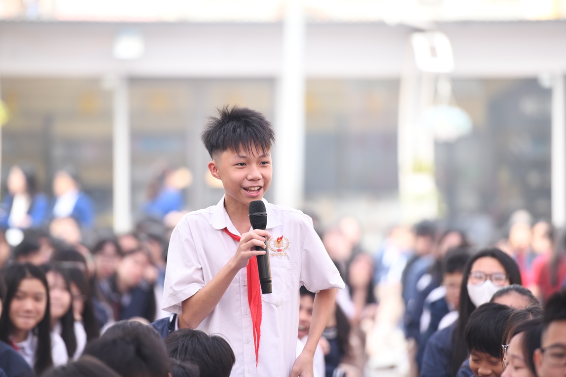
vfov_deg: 6.8
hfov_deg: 10.2
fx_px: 3160
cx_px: 282
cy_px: 188
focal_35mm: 201
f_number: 3.2
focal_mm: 200
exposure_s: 1/160
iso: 500
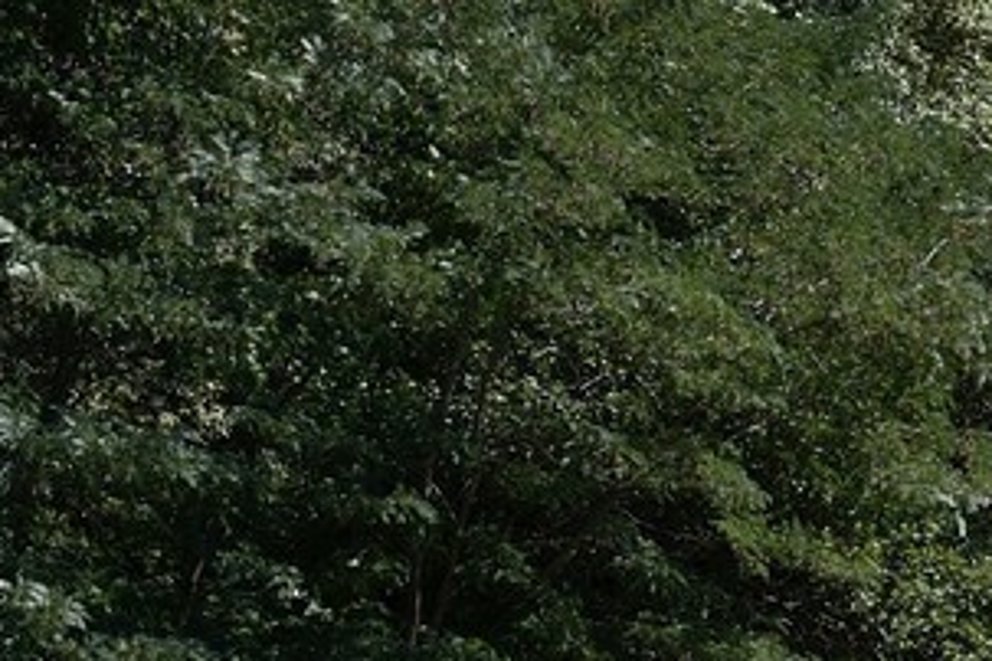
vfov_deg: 5.9
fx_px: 6392
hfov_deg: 8.0
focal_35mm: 232
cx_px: 2560
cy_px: 743
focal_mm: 44
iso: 200
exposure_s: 1/320
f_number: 8
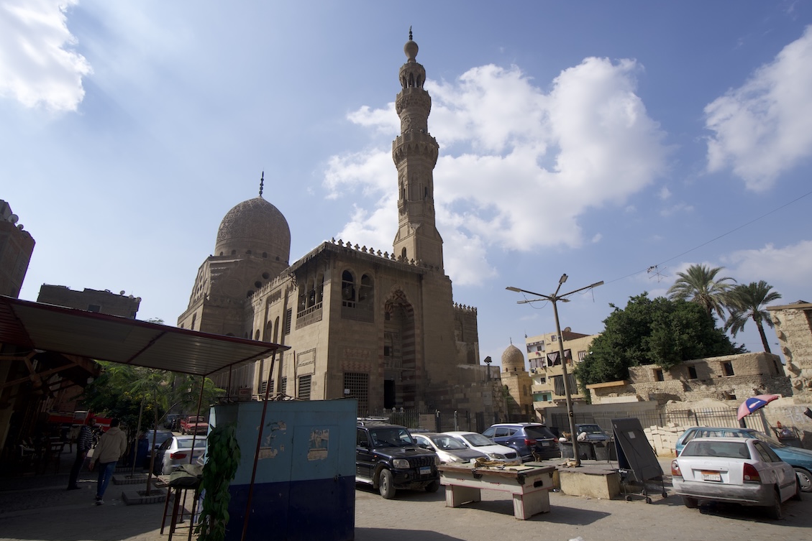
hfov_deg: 93.3
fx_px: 383
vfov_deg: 70.5
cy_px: 270
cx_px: 402
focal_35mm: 17
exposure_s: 1/250
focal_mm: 10
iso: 100
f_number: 10
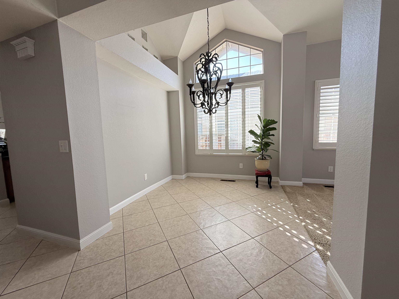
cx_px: 200
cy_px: 150
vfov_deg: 85.7
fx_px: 161
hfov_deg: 102.1
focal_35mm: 14
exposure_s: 1/148
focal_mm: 2.22
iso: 64
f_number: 2.2
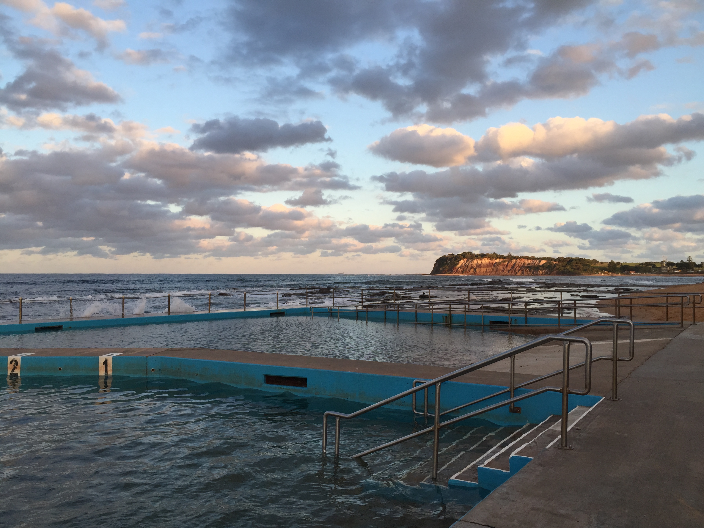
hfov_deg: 61.7
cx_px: 352
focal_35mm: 29
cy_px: 264
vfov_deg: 48.2
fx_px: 590
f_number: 2.2
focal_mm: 4.15
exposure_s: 1/542
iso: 32
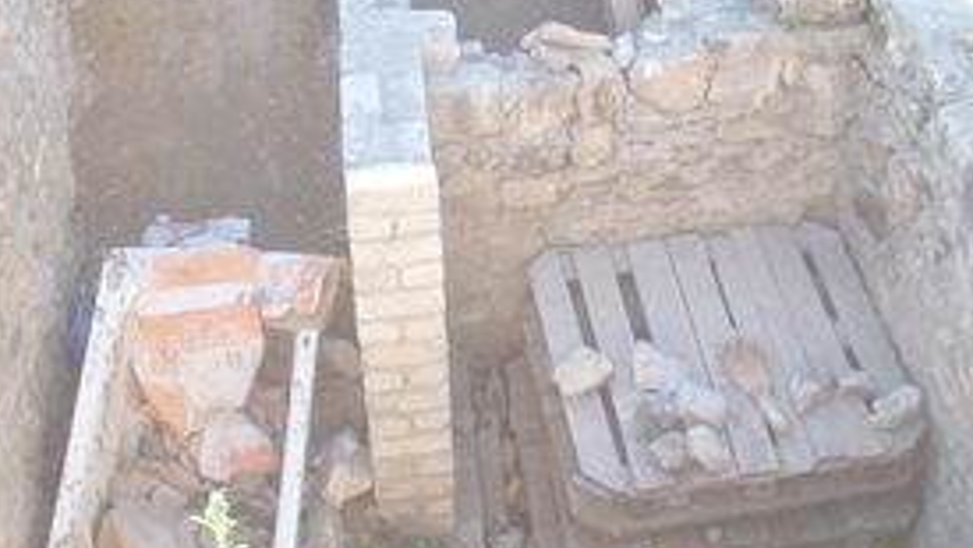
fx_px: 1704
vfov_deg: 18.3
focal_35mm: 66
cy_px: 230
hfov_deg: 31.6
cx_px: 640
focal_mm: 6.2
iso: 80
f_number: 2.8
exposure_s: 1/94.3
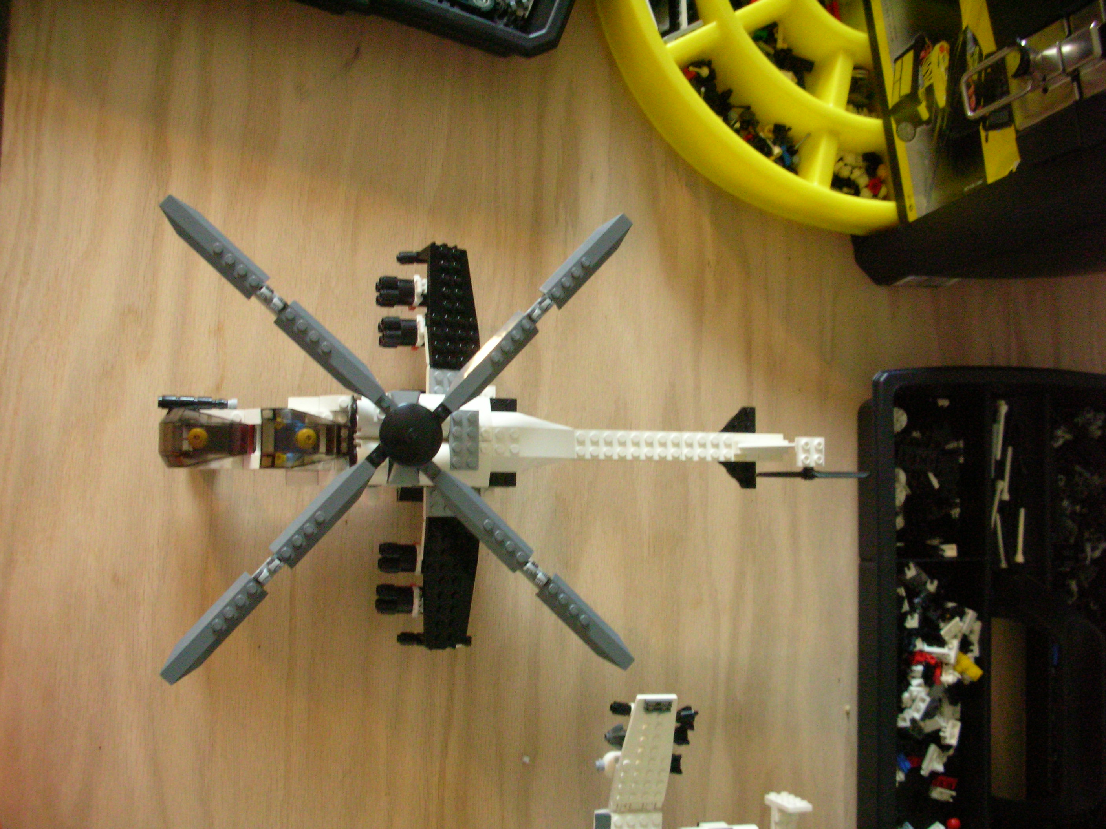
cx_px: 553
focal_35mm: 35
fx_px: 1118
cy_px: 414
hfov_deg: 52.6
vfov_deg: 40.7
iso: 400
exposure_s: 1/36.6
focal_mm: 5.8
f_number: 3
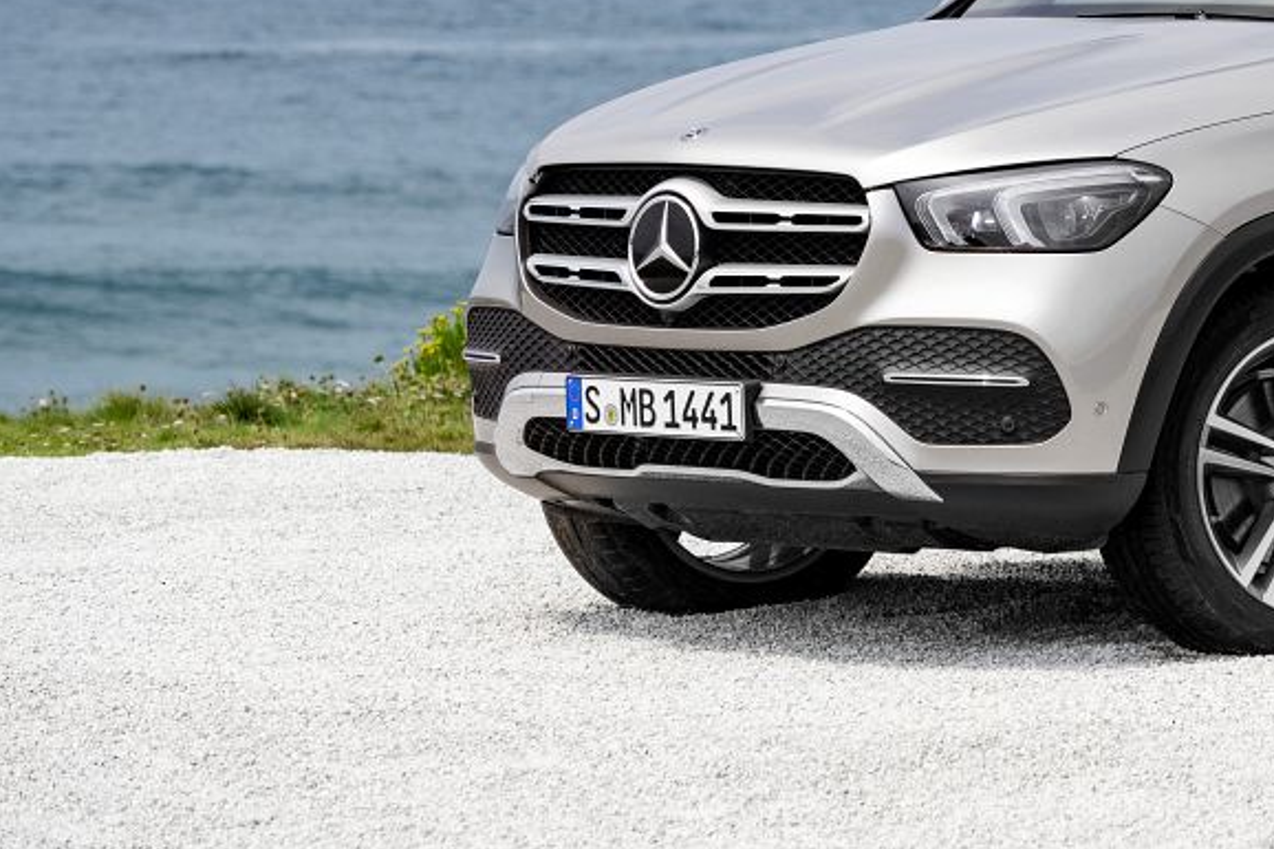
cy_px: -23
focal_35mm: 261
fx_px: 9233
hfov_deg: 7.8
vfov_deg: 5.2
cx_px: 1378
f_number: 5.6
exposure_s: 1/1250
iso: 100
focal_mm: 116
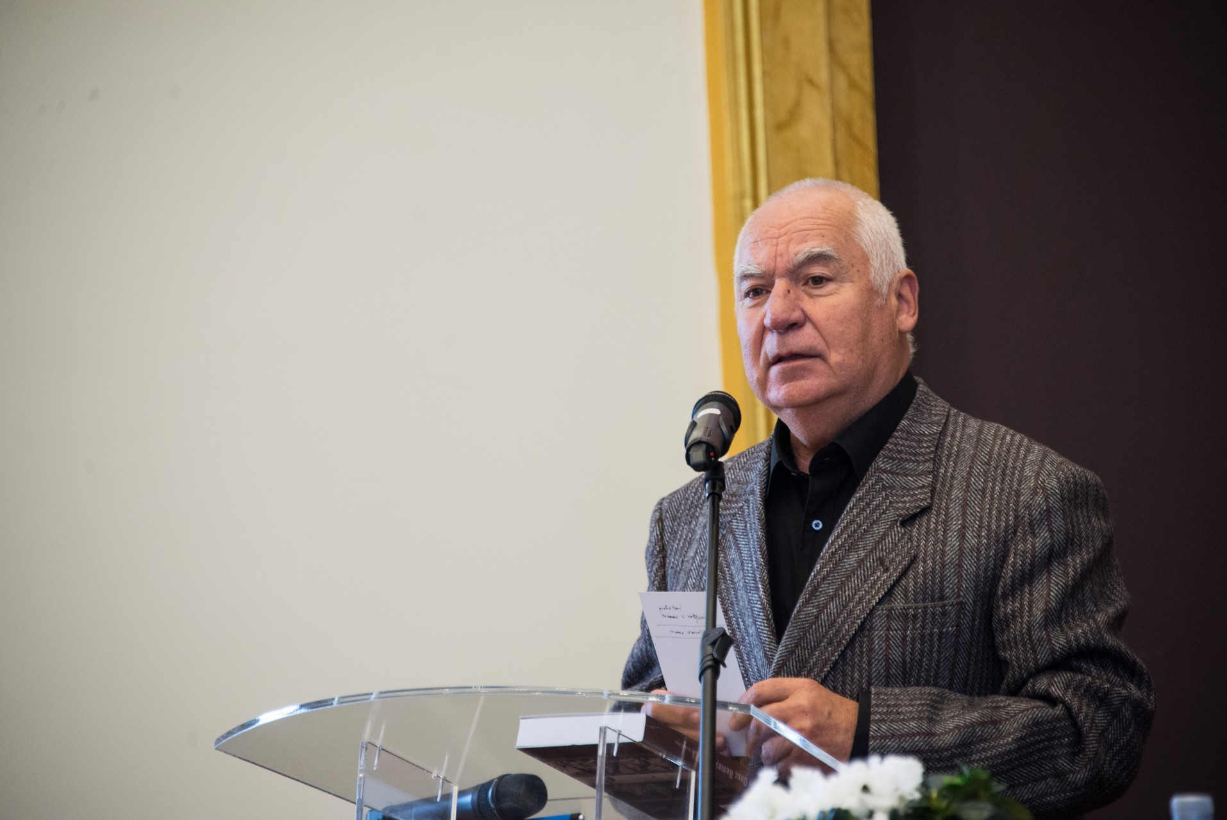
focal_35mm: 250
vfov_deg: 5.5
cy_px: 410
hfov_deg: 8.2
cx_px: 614
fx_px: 8524
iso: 2000
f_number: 5.6
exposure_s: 1/40
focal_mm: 250
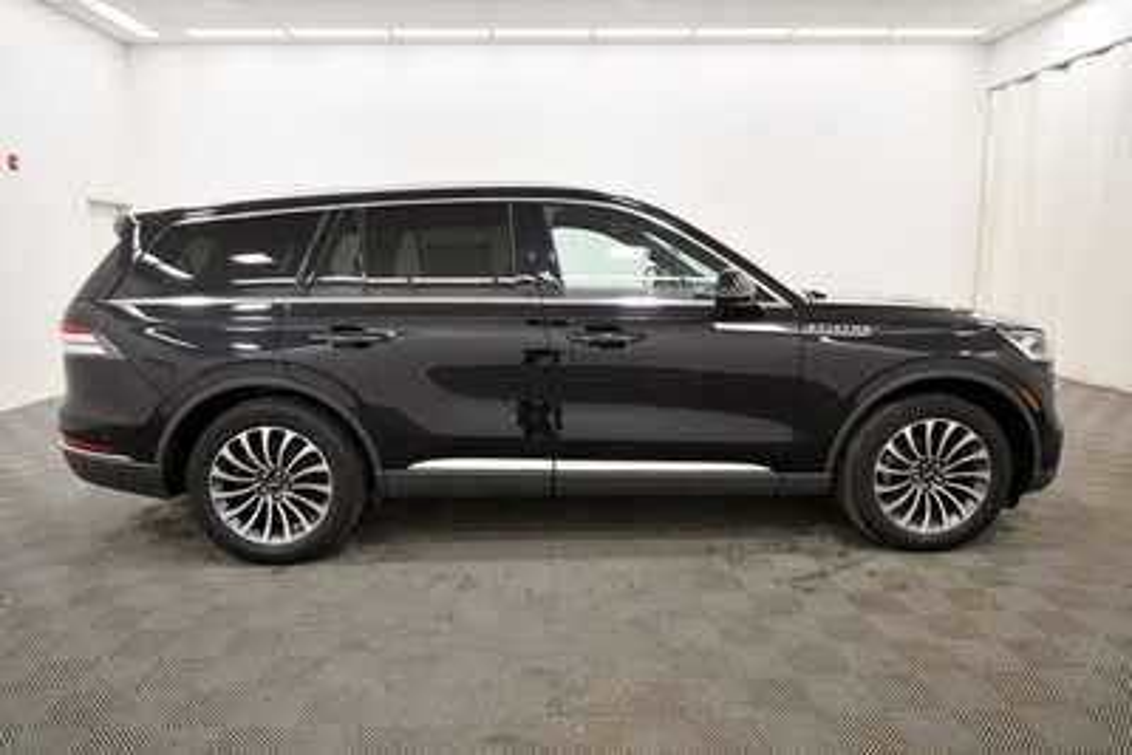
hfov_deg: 78.6
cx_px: 566
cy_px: 378
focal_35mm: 22
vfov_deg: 57.3
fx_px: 692
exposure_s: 1/125
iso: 900
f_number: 5
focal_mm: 15
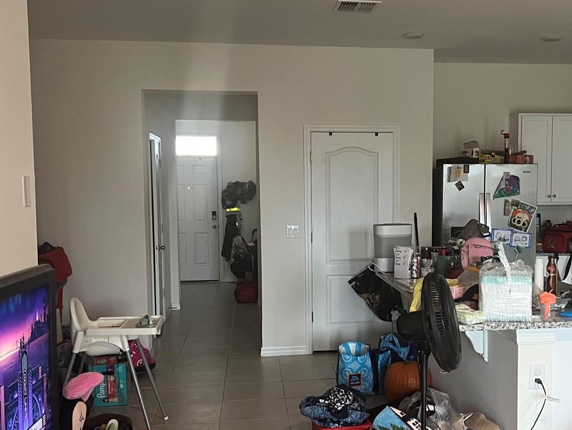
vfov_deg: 33.6
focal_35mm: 43
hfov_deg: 43.5
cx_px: 356
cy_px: 240
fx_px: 711
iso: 400
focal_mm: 5.7
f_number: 1.5
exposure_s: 1/60
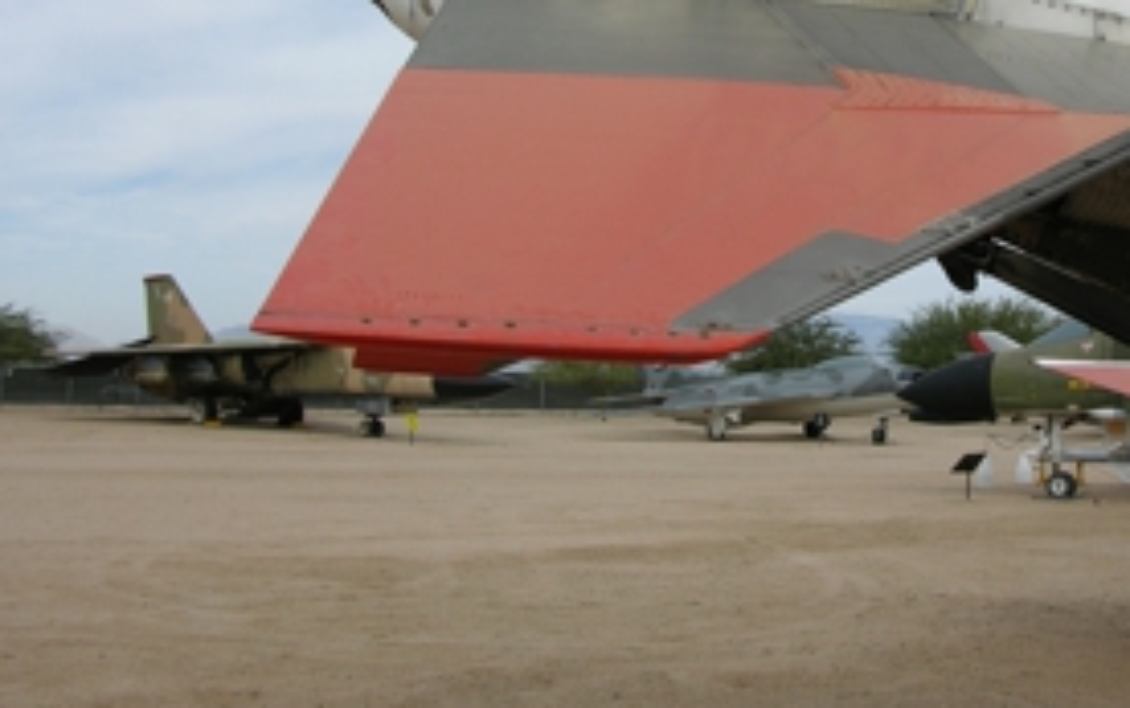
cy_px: 158
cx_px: 753
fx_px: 1572
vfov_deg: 25.0
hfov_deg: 39.1
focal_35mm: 51
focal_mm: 8.9
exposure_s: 1/500
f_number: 5
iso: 50
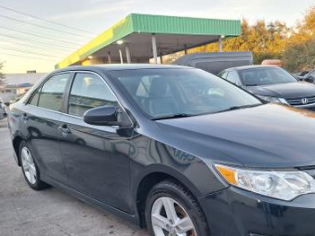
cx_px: 202
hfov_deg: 54.6
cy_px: 167
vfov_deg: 42.0
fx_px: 300
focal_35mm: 33
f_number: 1.8
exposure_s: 1/120
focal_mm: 5.54
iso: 50
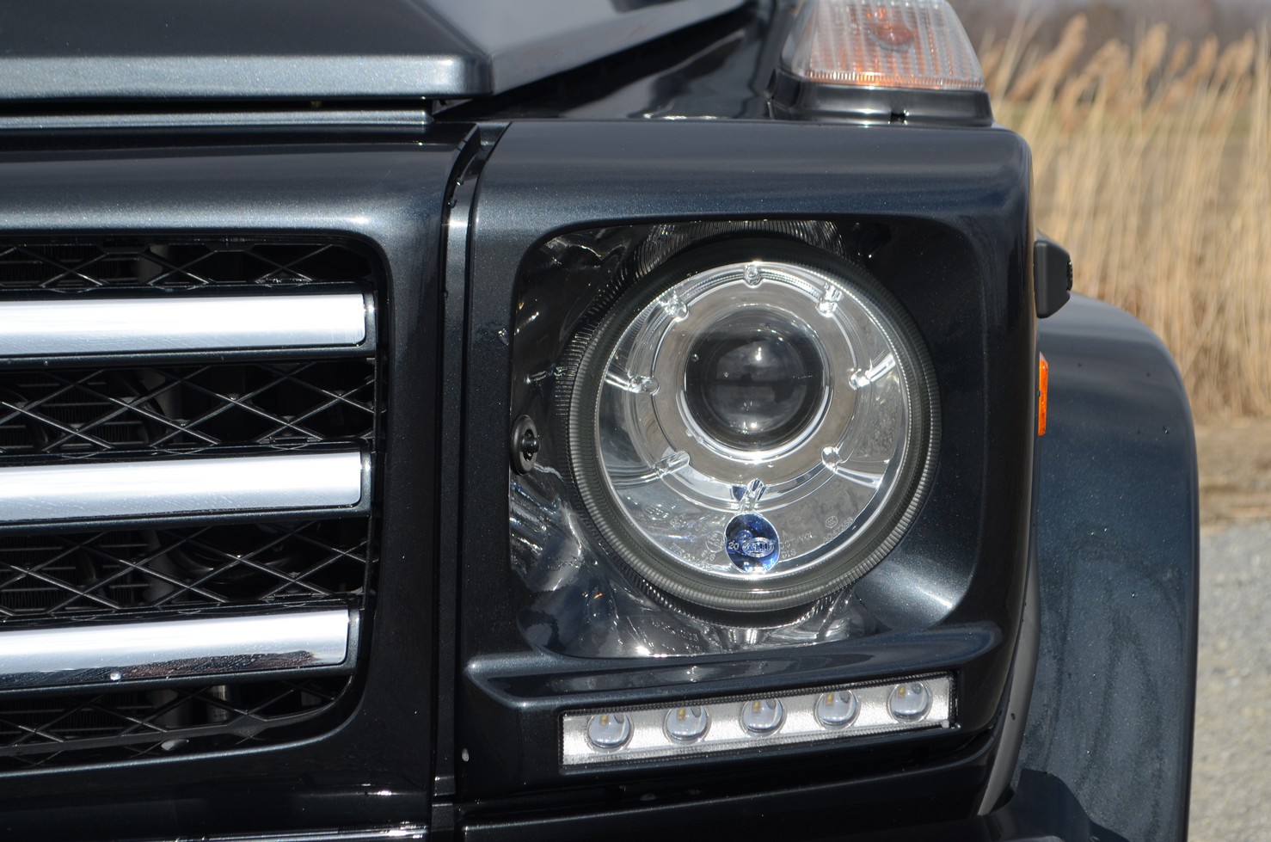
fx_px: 2907
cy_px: 421
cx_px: 636
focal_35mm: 82
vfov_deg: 16.5
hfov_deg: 24.7
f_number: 8
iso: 100
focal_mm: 55
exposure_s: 1/250
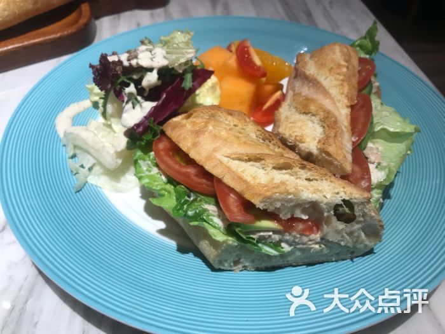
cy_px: 167
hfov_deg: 63.4
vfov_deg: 49.7
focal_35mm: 28
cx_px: 222
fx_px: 360
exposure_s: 1/50
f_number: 1.8
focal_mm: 3.99
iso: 32
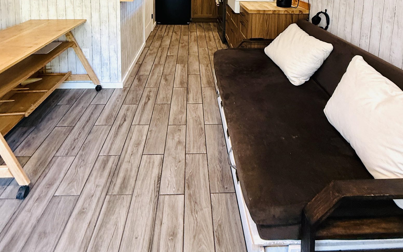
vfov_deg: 44.7
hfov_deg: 79.7
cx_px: 199
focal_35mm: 22
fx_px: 242
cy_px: -11
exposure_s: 1/60
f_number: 2.2
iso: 250
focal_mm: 2.22
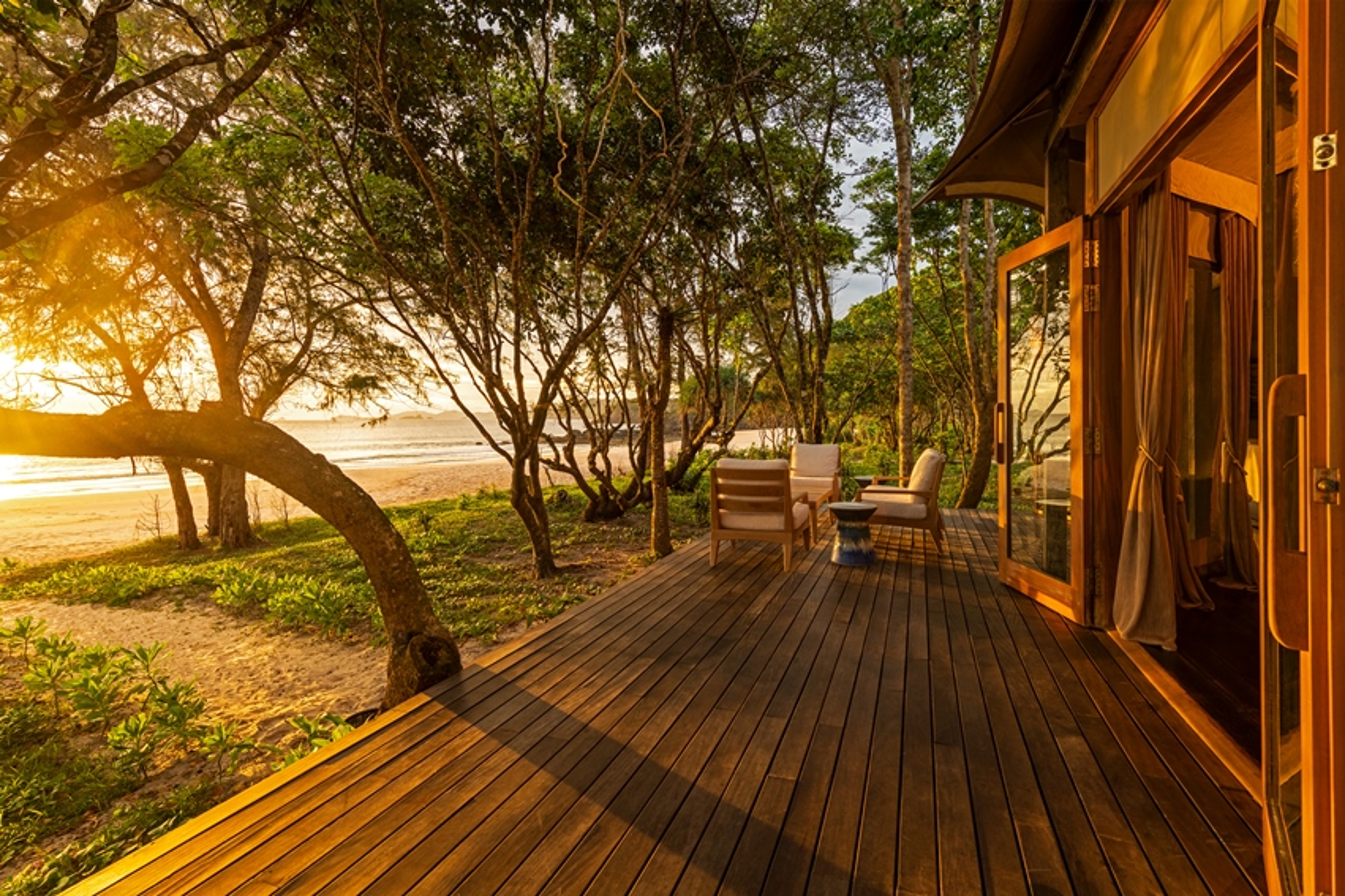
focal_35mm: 16
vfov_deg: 73.7
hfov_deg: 96.7
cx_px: 672
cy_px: 448
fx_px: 598
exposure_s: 1/50
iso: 100
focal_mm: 16
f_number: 8
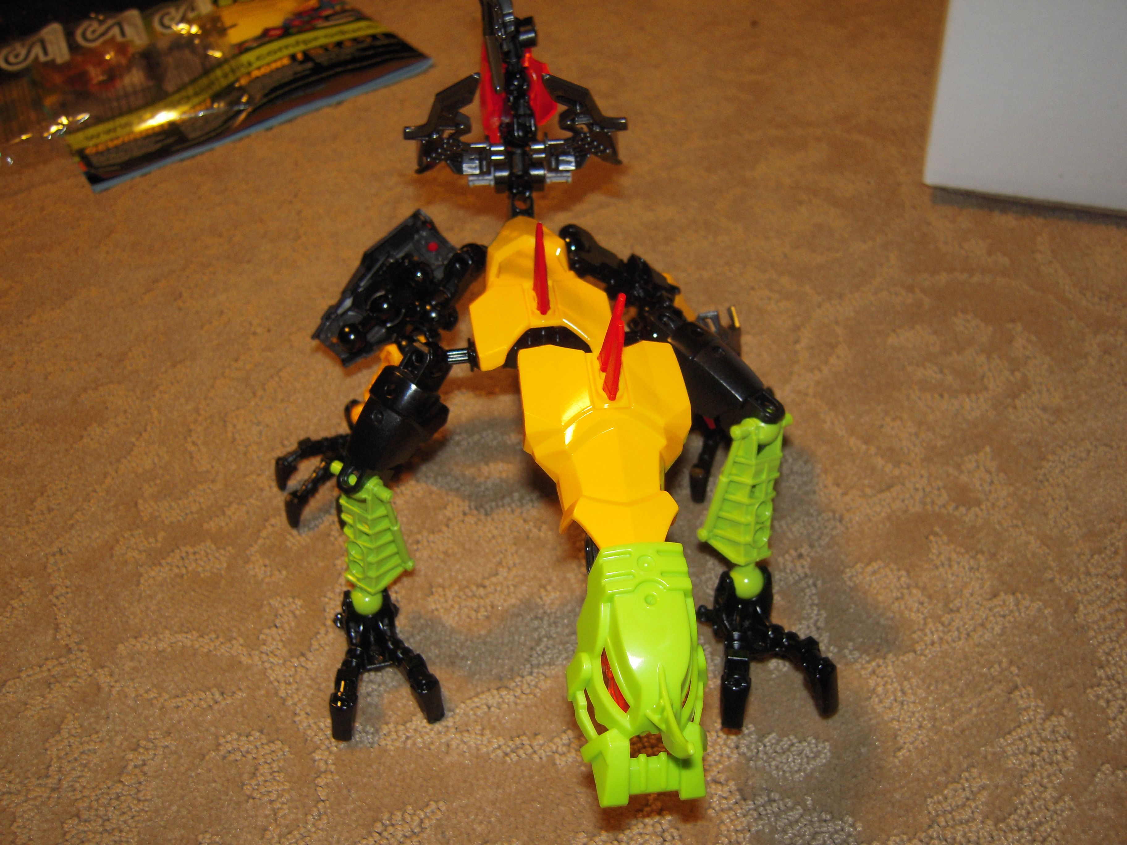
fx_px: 1107
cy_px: 422
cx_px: 564
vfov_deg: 41.8
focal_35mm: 34
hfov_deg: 54.0
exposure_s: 1/25
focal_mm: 6
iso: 160
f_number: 2.9
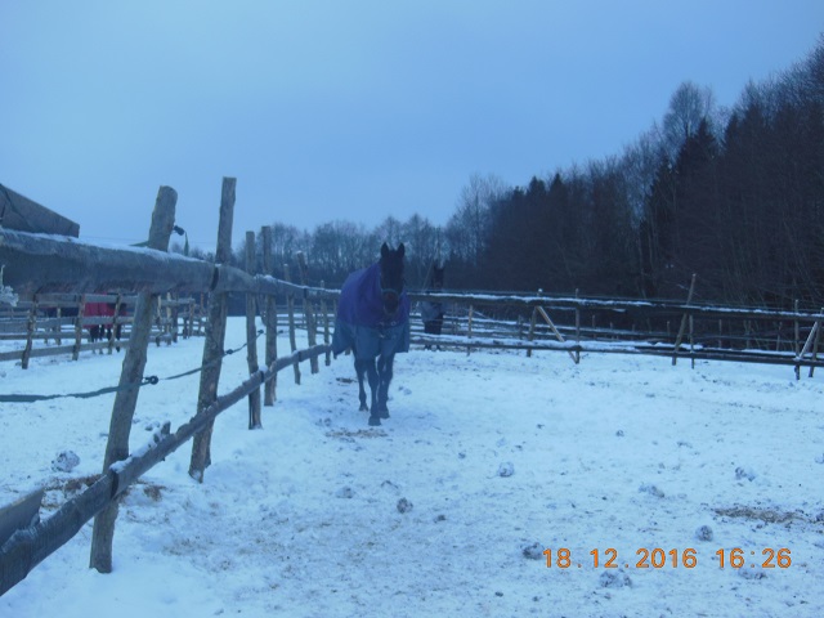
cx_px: 412
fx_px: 1238
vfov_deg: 28.0
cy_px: 309
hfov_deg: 36.8
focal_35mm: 52
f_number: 4.7
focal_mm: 9.3
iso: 125
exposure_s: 1/40
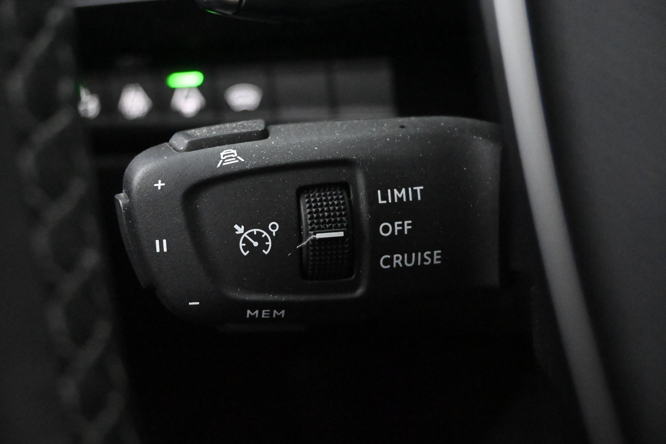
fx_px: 846
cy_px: 222
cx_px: 333
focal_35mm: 46
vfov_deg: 29.4
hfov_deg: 43.0
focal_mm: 30.5
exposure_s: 1/50
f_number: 4.8
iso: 16000
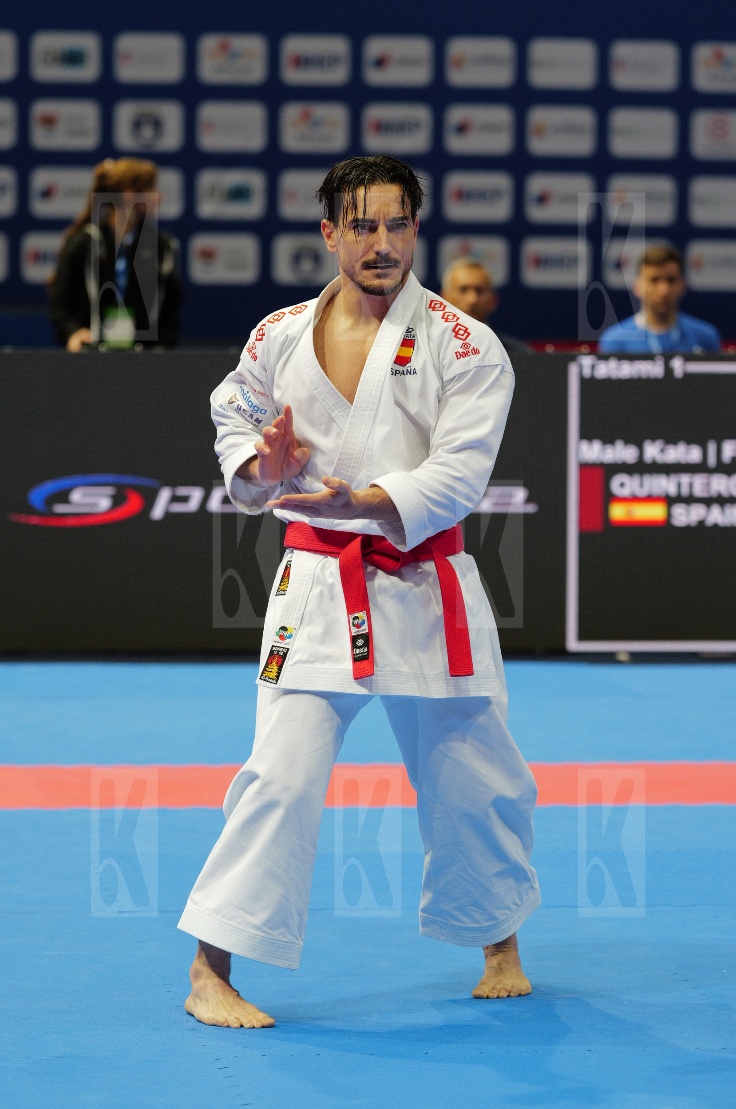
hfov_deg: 7.7
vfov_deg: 11.6
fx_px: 5447
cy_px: 554
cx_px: 368
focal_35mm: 177
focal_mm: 117
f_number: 2.8
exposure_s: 1/500
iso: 1000
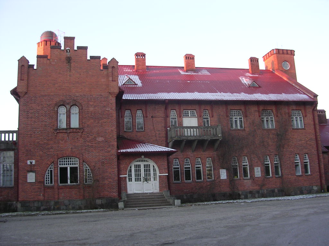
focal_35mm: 38
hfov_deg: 49.0
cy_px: 123
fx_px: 361
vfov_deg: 37.7
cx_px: 164
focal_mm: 5.8
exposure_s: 1/30
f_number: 2.8
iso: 112
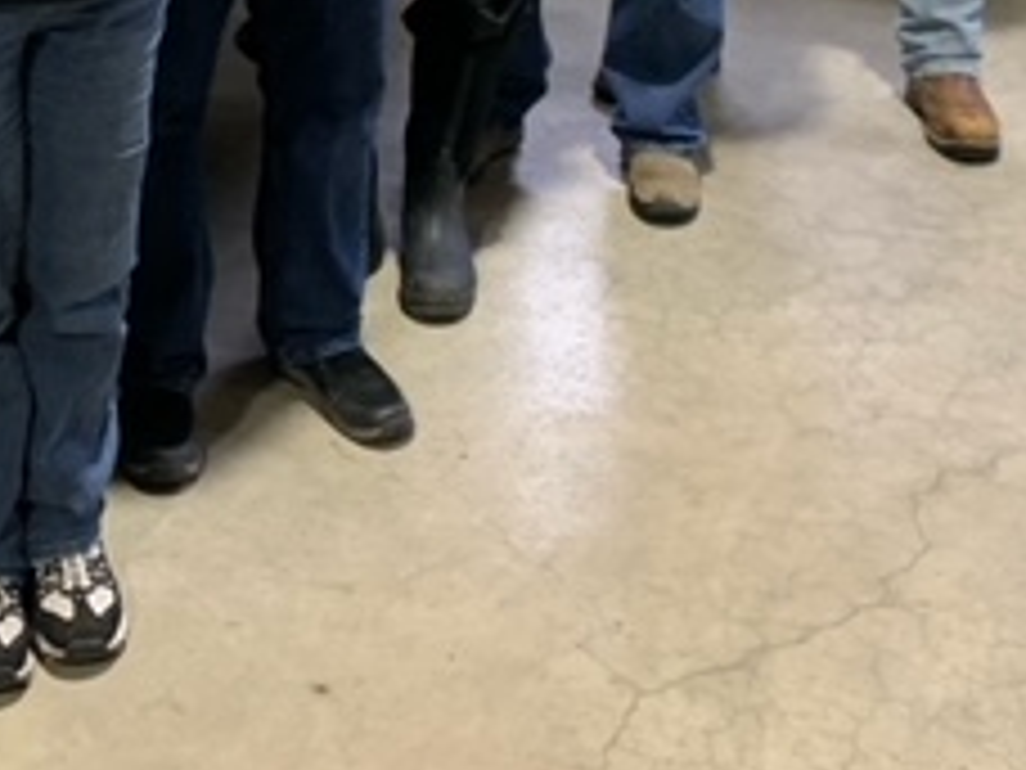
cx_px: 72
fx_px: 2164
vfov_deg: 18.6
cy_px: -257
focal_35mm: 73
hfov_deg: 25.7
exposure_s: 1/60
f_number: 1.8
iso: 200
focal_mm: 4.25
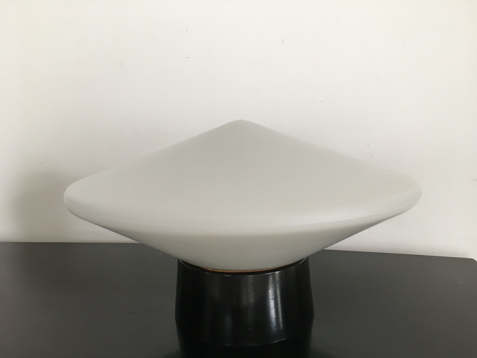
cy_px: 179
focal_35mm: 29
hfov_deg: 61.7
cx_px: 238
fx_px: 400
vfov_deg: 48.2
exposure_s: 1/33
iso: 80
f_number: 2.2
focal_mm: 4.15
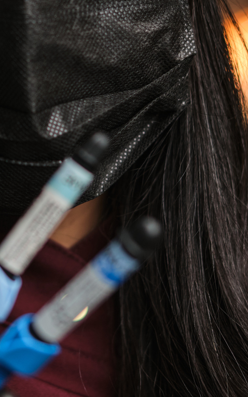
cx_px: 38
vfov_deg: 11.6
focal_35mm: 180
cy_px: 133
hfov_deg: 7.3
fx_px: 1945
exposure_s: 1/125
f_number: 2
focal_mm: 50
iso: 160
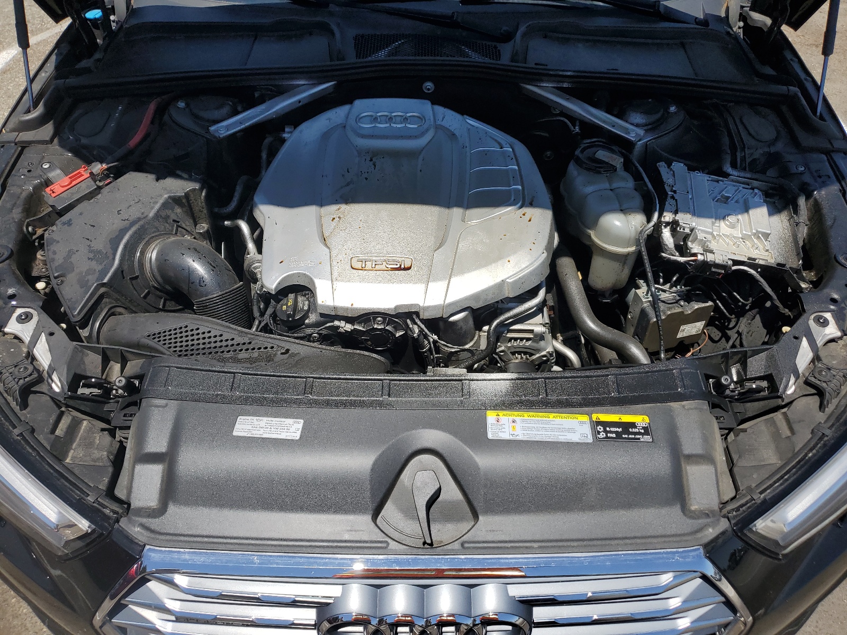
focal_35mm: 26
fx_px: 636
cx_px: 424
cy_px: 318
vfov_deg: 53.1
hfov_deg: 67.3
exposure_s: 1/5000
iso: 50
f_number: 1.5
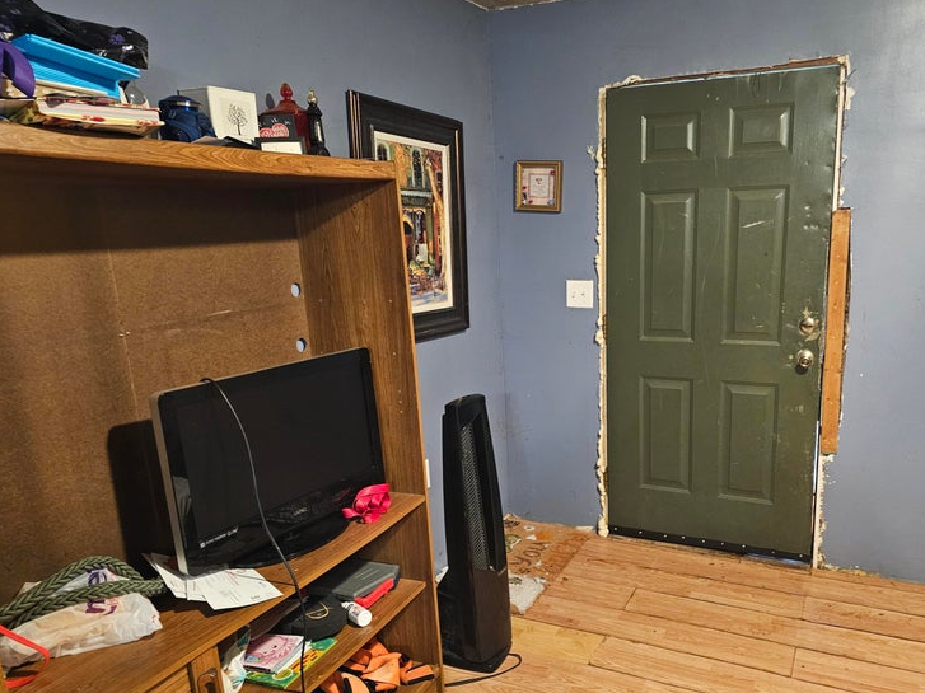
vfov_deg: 51.3
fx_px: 721
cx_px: 517
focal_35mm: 27
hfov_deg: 65.1
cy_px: 370
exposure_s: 1/24
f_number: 1.7
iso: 800
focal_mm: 6.3
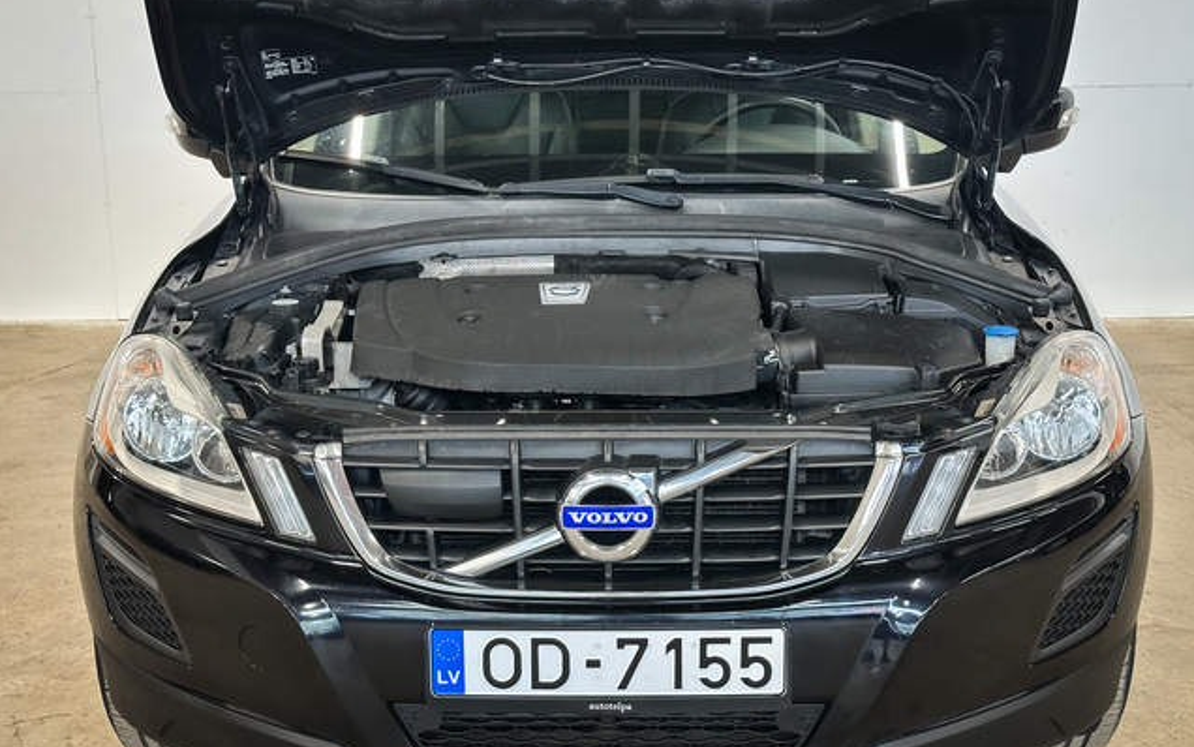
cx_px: 608
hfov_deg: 38.9
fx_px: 1693
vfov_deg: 24.9
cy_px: 387
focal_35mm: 52
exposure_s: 1/35
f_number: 1.8
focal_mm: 6.86
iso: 250
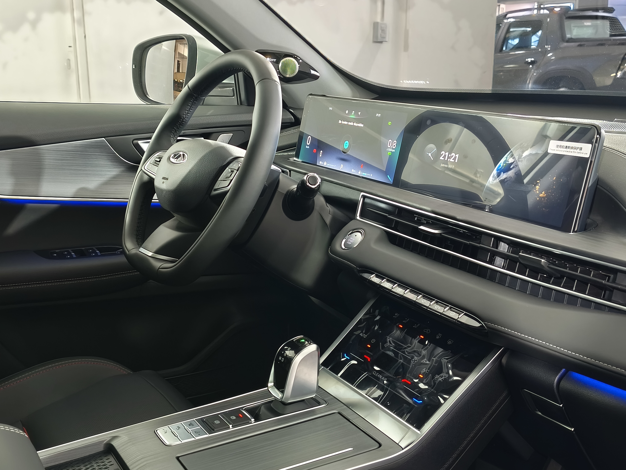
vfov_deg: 34.3
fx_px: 760
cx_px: 313
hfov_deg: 44.8
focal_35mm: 42
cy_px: 235
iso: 800
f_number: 1.7
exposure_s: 1/25
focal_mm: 5.35
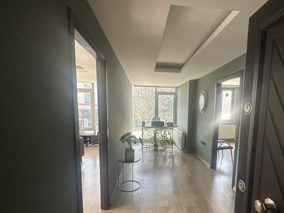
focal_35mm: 19
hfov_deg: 84.2
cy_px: 127
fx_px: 156
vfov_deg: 68.1
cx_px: 160
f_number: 2.2
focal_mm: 2.22
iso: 125
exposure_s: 1/99
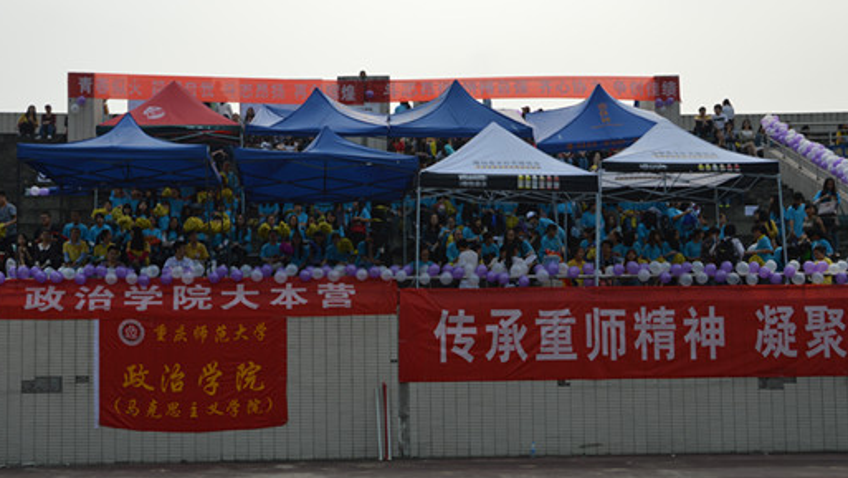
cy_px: 308
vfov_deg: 27.0
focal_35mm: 44
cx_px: 380
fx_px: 990
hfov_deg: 46.3
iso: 100
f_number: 8
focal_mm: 24
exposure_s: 1/250
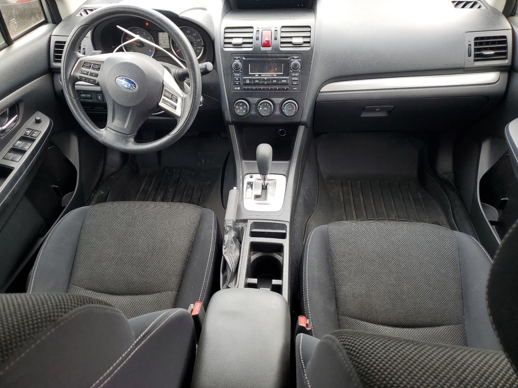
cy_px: 194
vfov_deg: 53.1
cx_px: 259
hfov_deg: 67.3
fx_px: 389
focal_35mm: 26
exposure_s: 1/161
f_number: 1.5
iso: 50
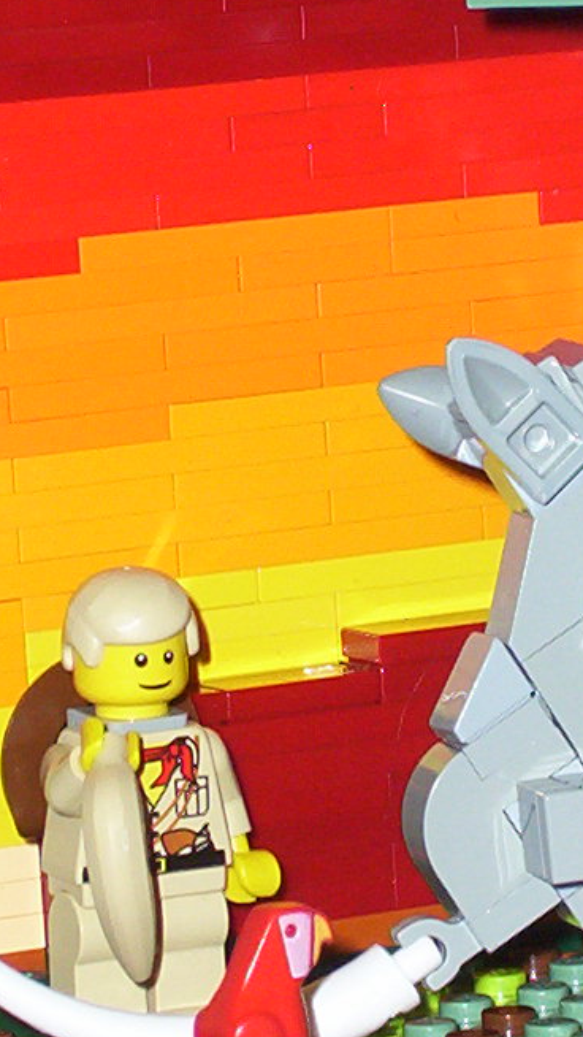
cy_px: 547
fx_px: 9287
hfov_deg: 3.6
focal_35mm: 338
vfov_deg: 6.4
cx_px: 616
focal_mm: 16.3
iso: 140
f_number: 4.62
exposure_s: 1/125
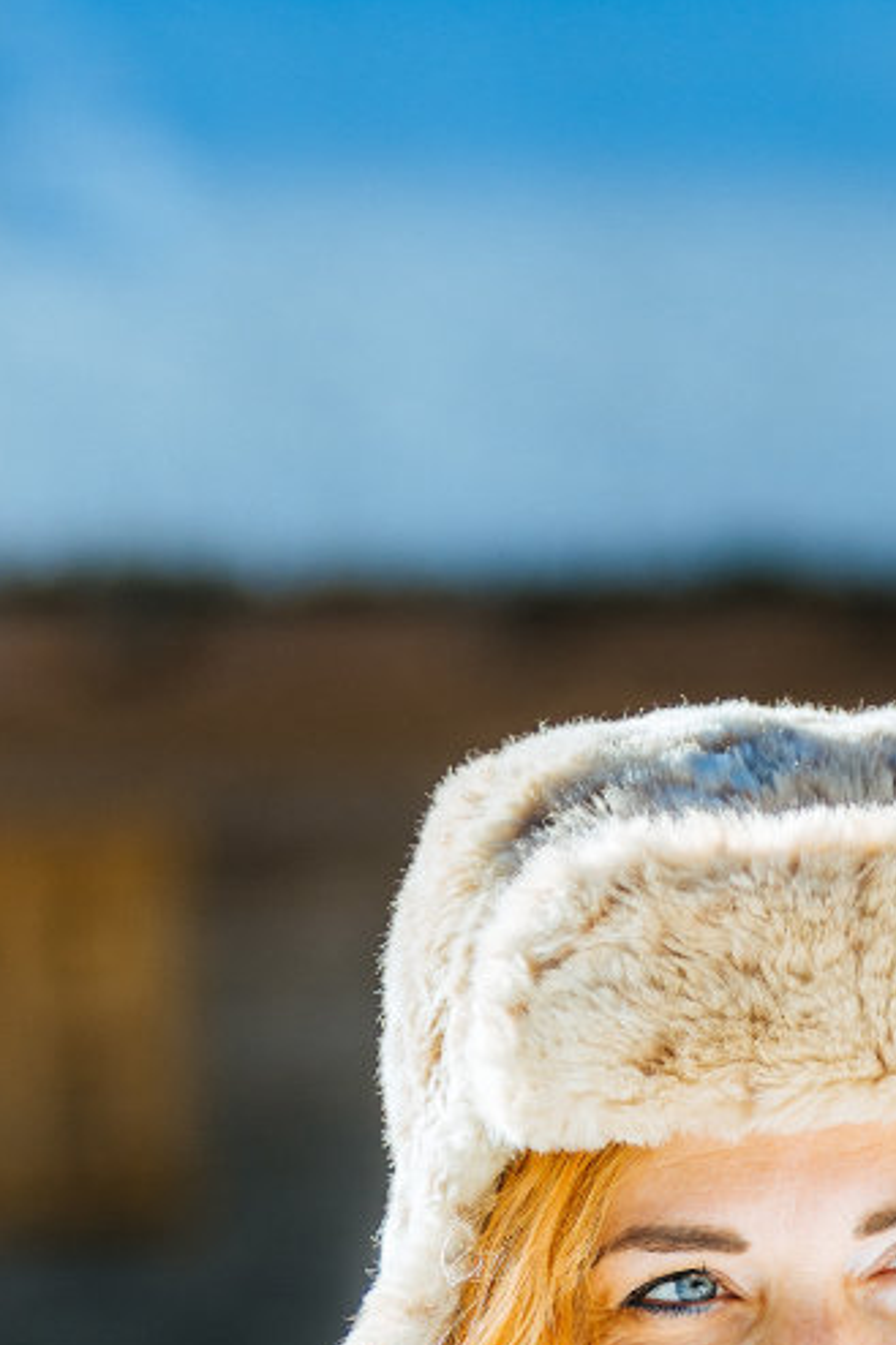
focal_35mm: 308
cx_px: 832
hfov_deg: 4.5
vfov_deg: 6.6
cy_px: 1800
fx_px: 11506
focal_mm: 95
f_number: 2.8
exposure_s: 1/640
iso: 100
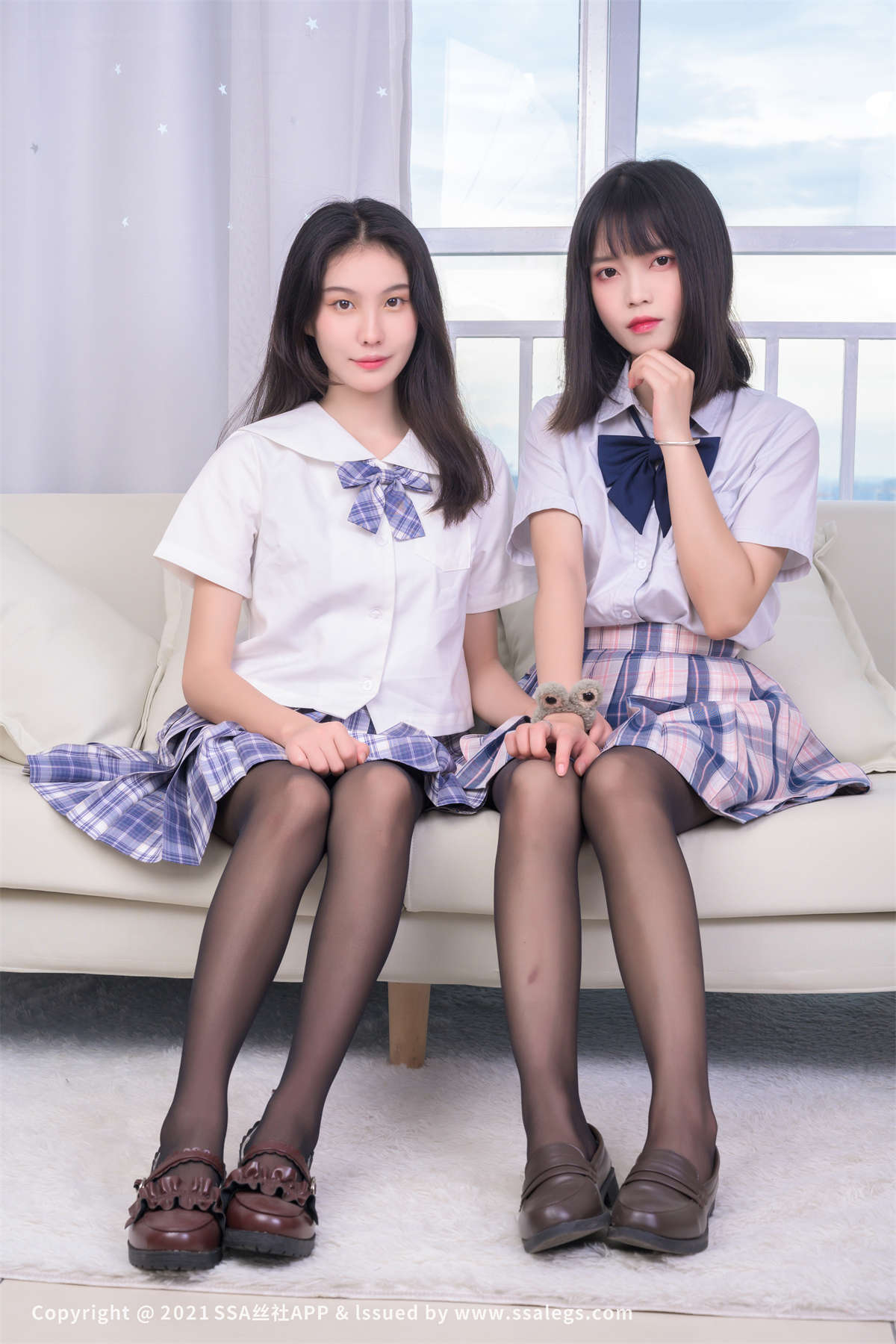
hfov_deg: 25.5
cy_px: 672
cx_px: 448
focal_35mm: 53
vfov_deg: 37.5
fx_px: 1979
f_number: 8
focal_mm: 53
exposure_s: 1/160
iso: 400
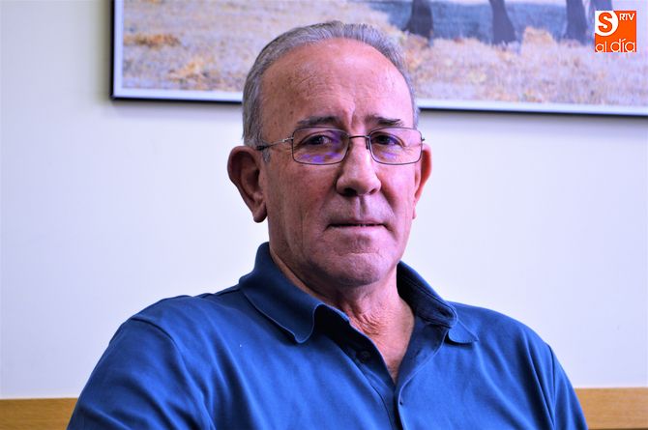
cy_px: 215
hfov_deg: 27.0
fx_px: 1348
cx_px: 324
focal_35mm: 75
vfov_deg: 18.1
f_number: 5.6
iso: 400
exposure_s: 1/60
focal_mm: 50
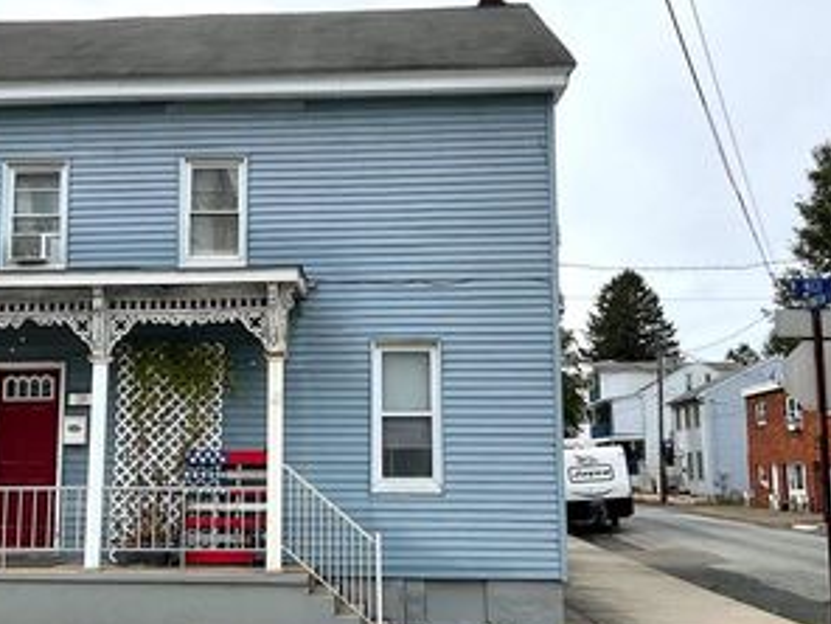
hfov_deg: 38.6
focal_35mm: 49
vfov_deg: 29.7
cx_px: 303
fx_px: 1176
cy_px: 291
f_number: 1.8
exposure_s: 1/2667
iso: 16
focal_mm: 3
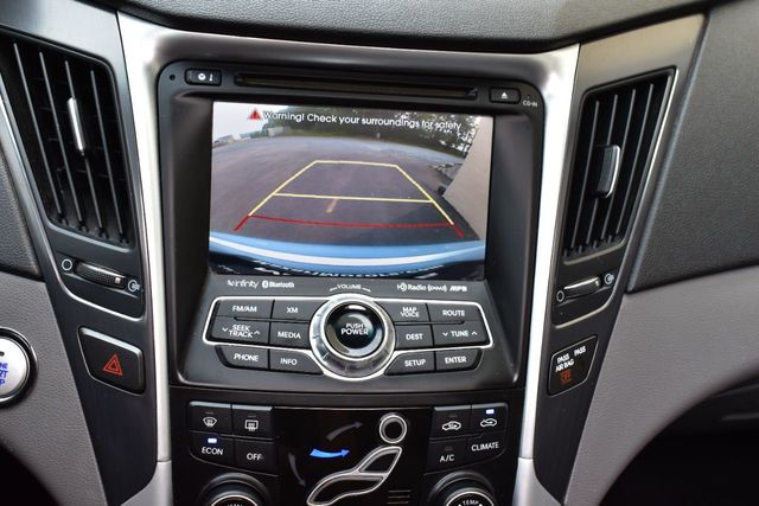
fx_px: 949
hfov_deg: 43.6
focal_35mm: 45
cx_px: 380
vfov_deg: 29.9
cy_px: 253
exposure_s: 1/50
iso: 400
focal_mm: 30
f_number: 8
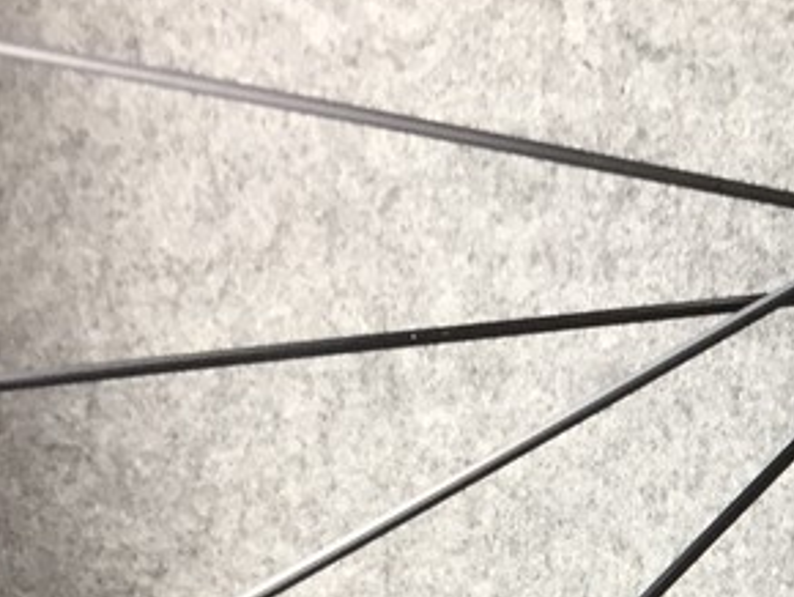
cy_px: 860
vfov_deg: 14.5
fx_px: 2204
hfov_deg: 18.1
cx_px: 1196
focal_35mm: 96
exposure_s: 1/33
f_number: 2.2
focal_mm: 4.15
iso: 100
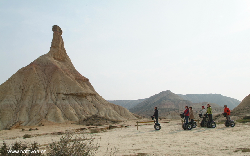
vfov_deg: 40.5
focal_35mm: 31
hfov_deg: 61.3
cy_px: 84
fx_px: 211
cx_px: 125
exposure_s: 1/180
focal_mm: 20
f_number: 9.5
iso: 100
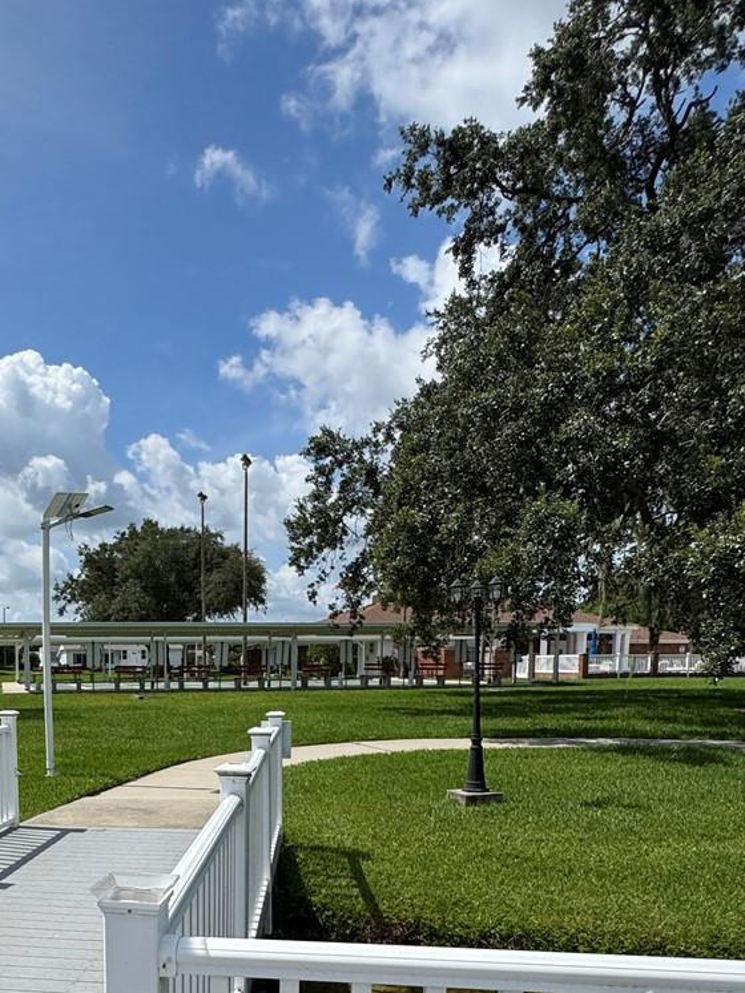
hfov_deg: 44.5
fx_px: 861
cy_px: 780
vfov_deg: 56.1
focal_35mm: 30
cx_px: 149
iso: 50
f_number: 2.2
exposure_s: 1/3106
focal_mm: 2.22
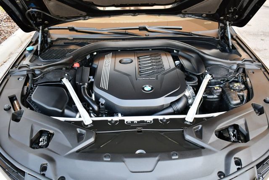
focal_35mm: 36
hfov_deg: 53.1
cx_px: 134
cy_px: 90
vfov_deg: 36.9
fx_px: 269
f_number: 3.5
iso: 720
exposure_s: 1/250
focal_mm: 18
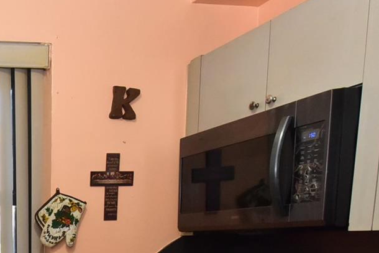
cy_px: 340
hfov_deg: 34.5
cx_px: -64
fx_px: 495
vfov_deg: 24.5
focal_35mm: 47
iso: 3200
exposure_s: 1/60
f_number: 9
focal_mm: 14
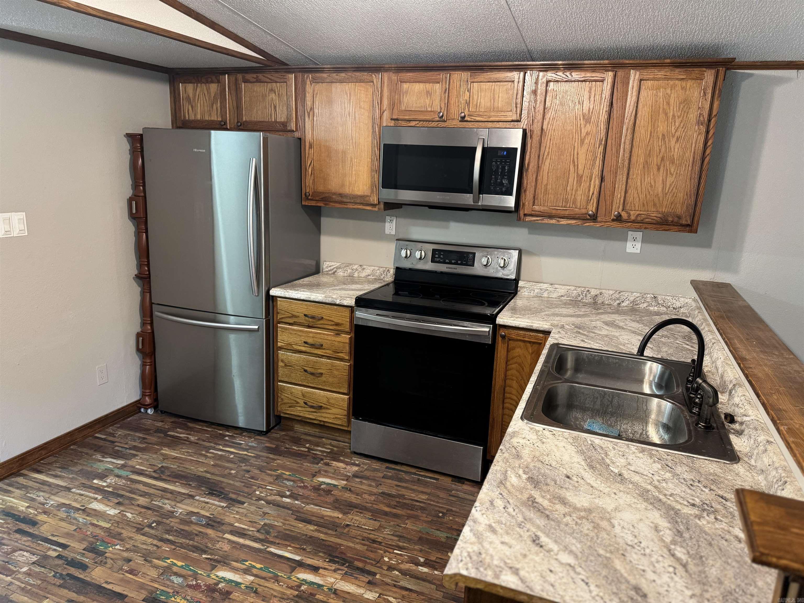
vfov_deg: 56.8
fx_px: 557
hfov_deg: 71.6
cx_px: 402
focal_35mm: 24
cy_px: 302
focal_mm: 6.76
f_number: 1.78
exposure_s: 1/60
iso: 320
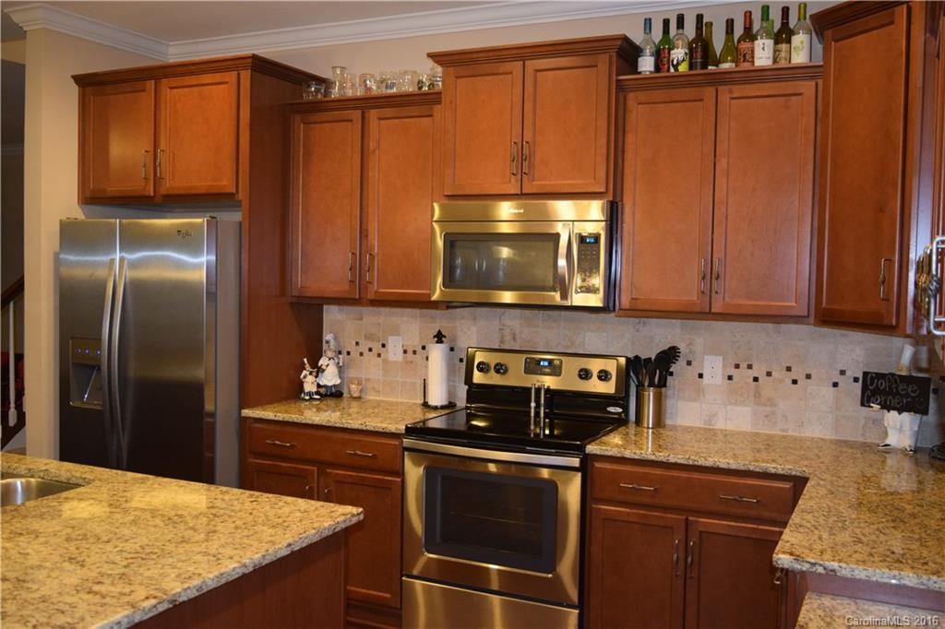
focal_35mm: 36
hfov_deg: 53.1
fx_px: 945
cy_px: 314
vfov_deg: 36.8
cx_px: 472
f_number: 4
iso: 1400
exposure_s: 1/60
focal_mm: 24
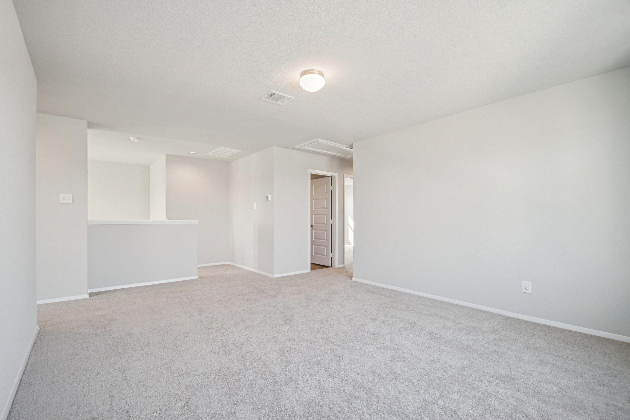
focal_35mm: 15
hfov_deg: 100.4
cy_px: 210
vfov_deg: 77.3
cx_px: 315
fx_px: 262
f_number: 8
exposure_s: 1/25
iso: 400
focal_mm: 10
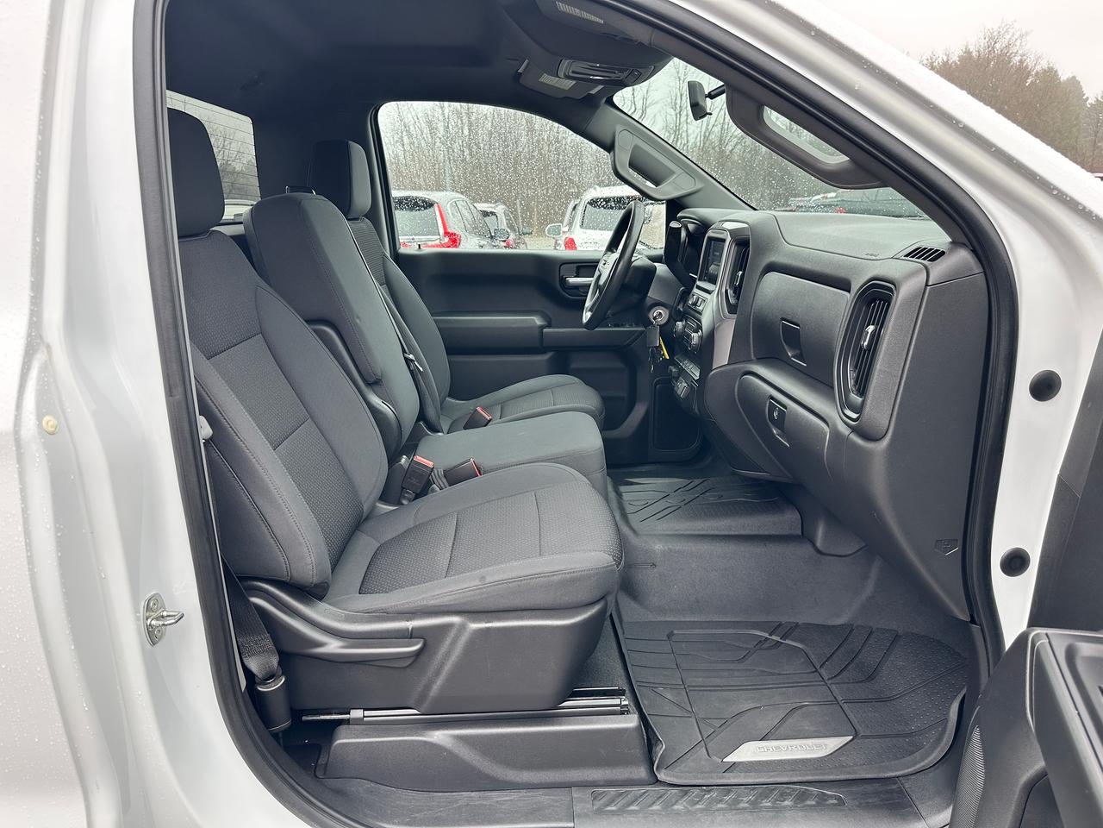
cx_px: 552
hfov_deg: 71.6
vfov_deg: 56.8
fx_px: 765
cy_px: 414
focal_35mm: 24
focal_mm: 6.86
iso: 80
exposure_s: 1/199
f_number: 1.78
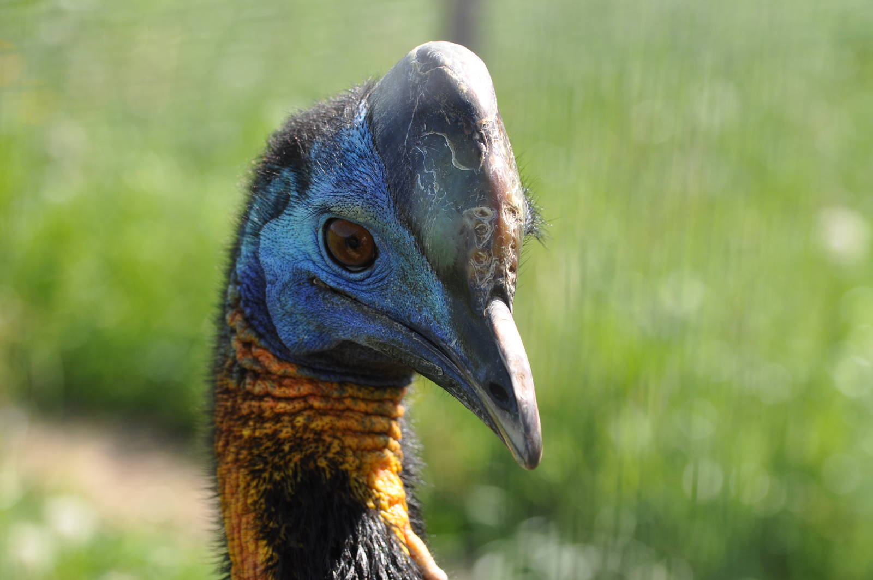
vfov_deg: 9.9
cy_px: 290
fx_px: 3343
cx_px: 436
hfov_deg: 14.9
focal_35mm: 138
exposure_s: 1/500
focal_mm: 92
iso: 280
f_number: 5.6
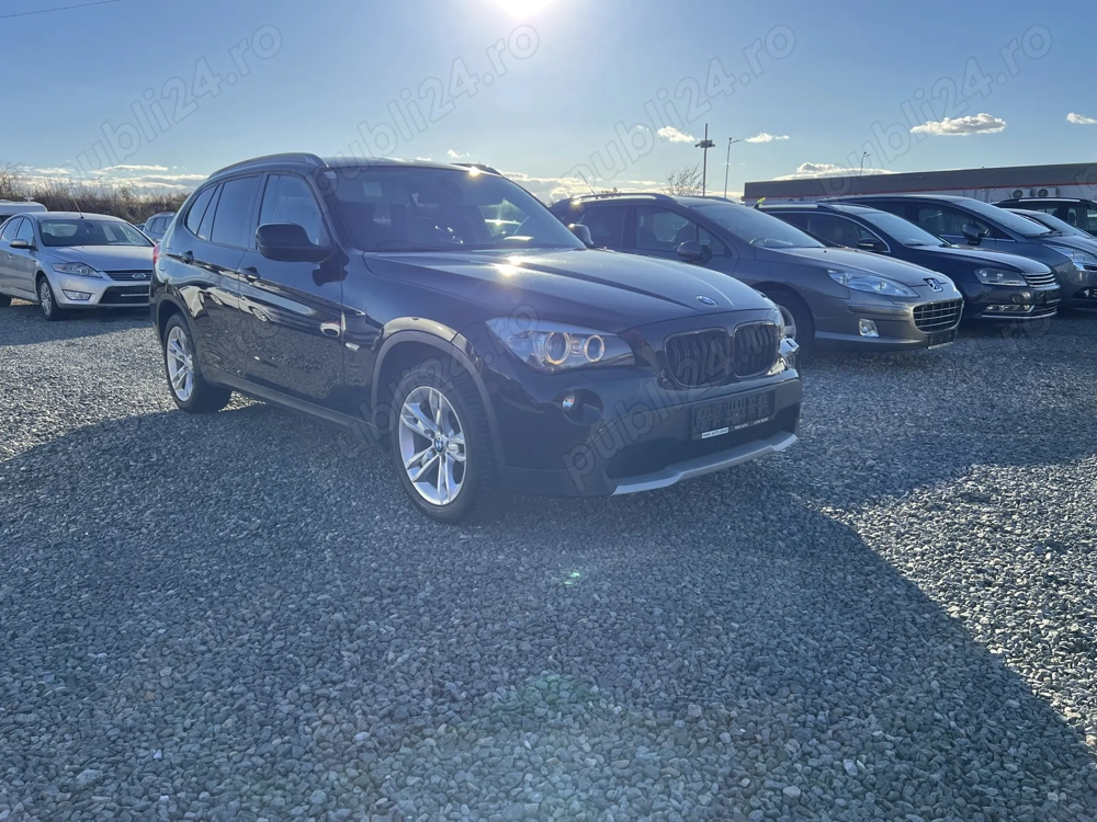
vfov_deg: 53.1
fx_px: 824
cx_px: 548
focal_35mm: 26
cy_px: 411
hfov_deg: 67.3
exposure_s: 1/2762
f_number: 1.5
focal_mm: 5.7
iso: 50
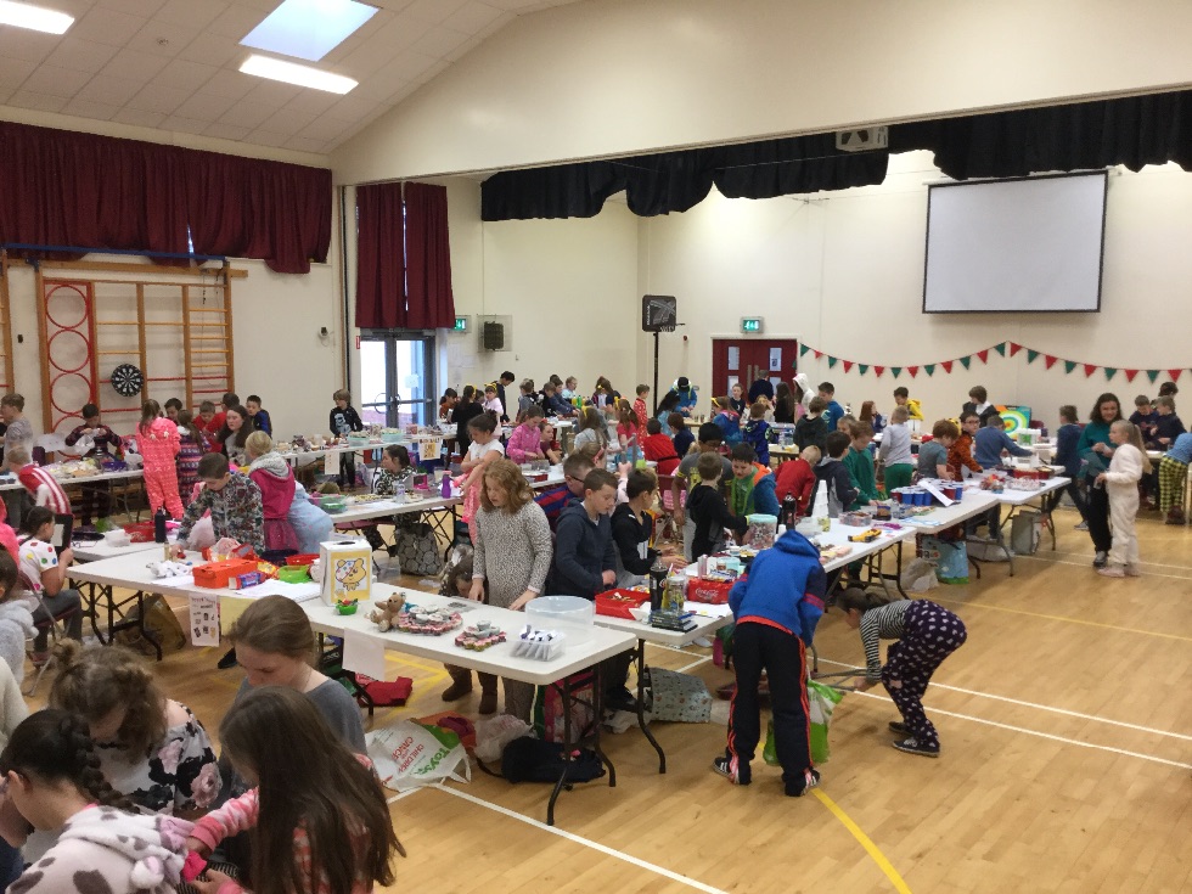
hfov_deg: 58.4
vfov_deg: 45.4
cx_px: 596
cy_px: 447
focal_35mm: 31
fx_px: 1067
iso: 100
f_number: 2.4
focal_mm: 3.3
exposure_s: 1/33
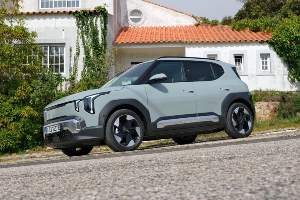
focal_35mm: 47
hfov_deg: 41.9
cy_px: 100
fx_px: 392
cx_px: 150
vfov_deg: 28.7
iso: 320
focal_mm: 31.5
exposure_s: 1/2000
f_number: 5.6
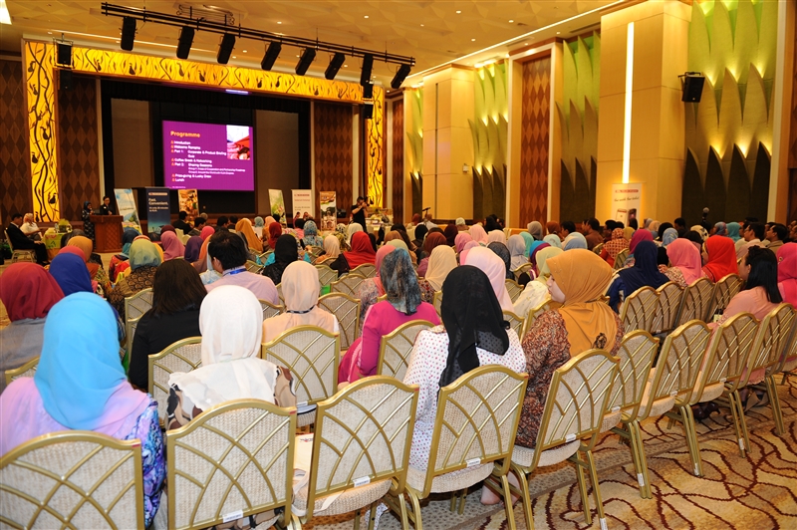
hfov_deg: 73.8
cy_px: 265
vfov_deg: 53.1
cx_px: 398
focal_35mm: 24
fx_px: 531
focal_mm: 24
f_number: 3.5
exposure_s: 1/50
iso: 1000
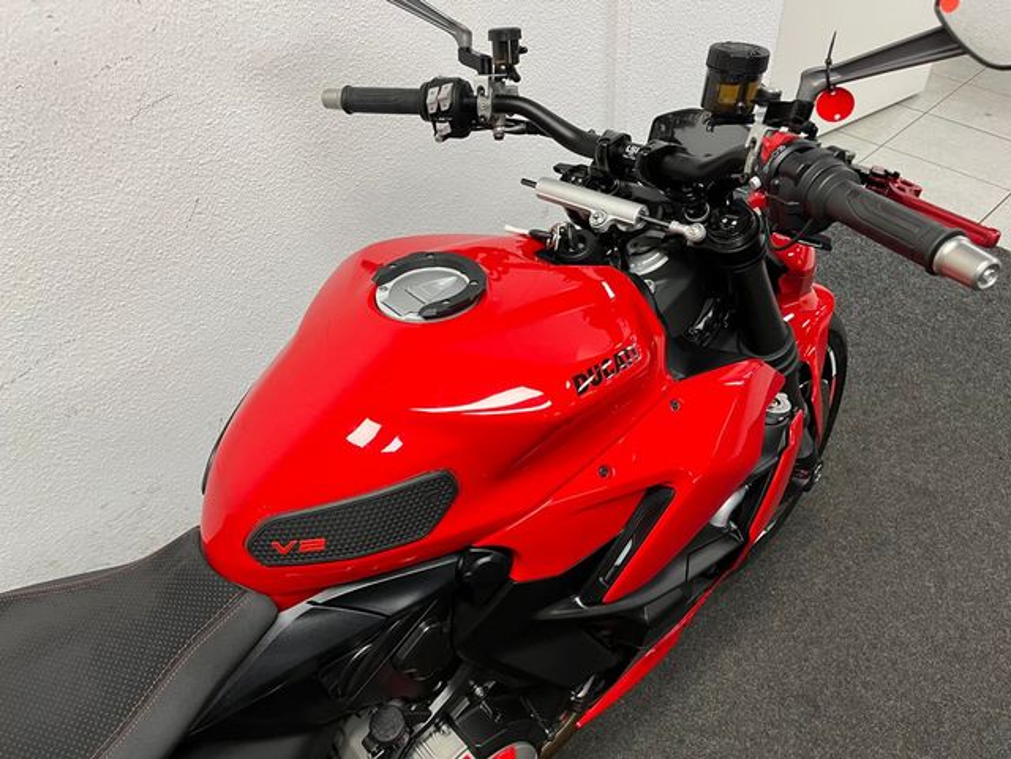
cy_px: 380
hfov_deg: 67.3
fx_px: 759
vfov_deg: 53.1
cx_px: 506
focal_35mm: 26
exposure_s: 1/50
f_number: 1.6
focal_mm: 5.1
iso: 125
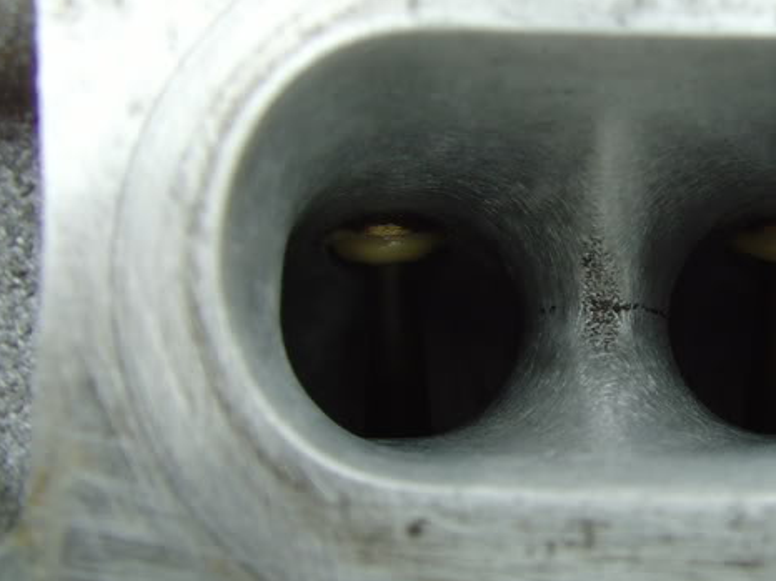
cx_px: 631
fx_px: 1501
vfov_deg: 21.9
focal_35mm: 67
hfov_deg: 28.3
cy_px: 300
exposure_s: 1/125
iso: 80
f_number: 3.5
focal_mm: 6.6
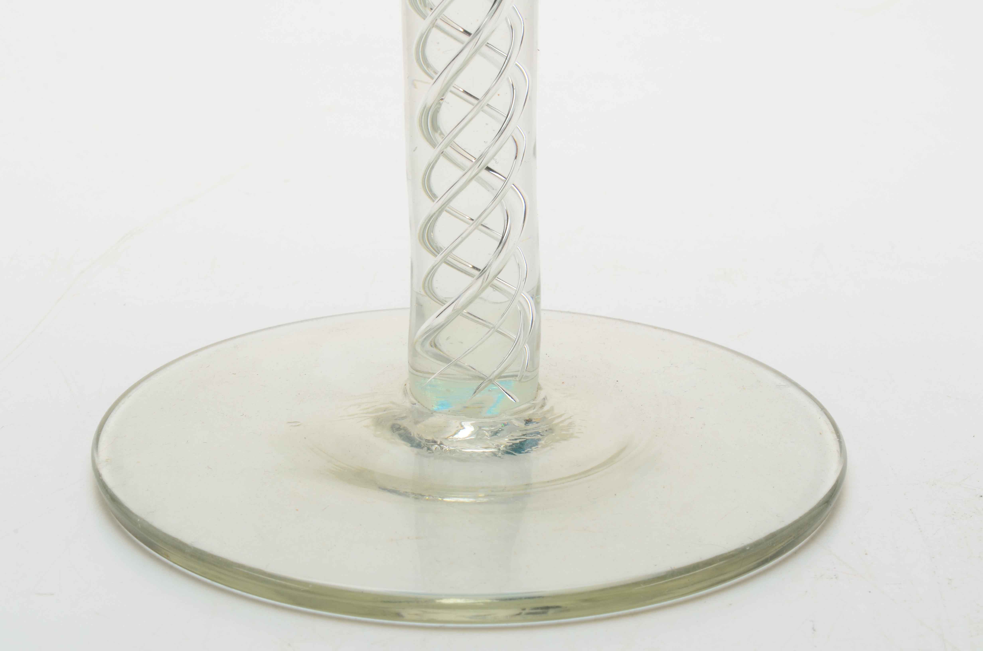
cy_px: 326
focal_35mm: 82
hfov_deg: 24.7
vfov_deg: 16.5
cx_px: 492
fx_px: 2248
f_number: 25
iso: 100
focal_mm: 55
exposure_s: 1/160
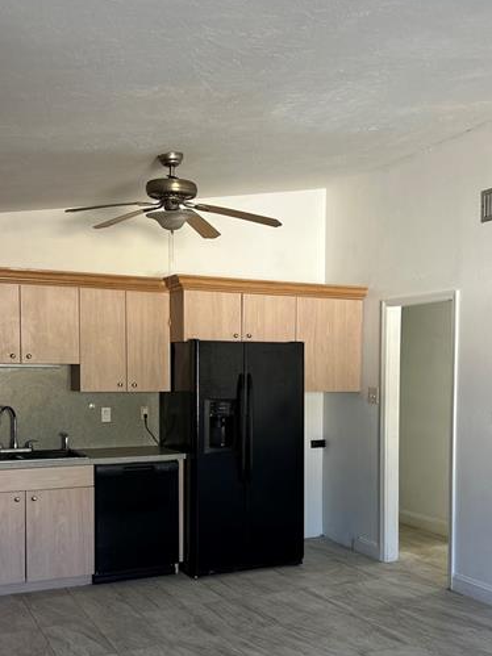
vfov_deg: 46.4
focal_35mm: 40
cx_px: 284
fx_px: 758
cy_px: 406
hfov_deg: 35.9
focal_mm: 5.7
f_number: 1.5
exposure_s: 1/109
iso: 125
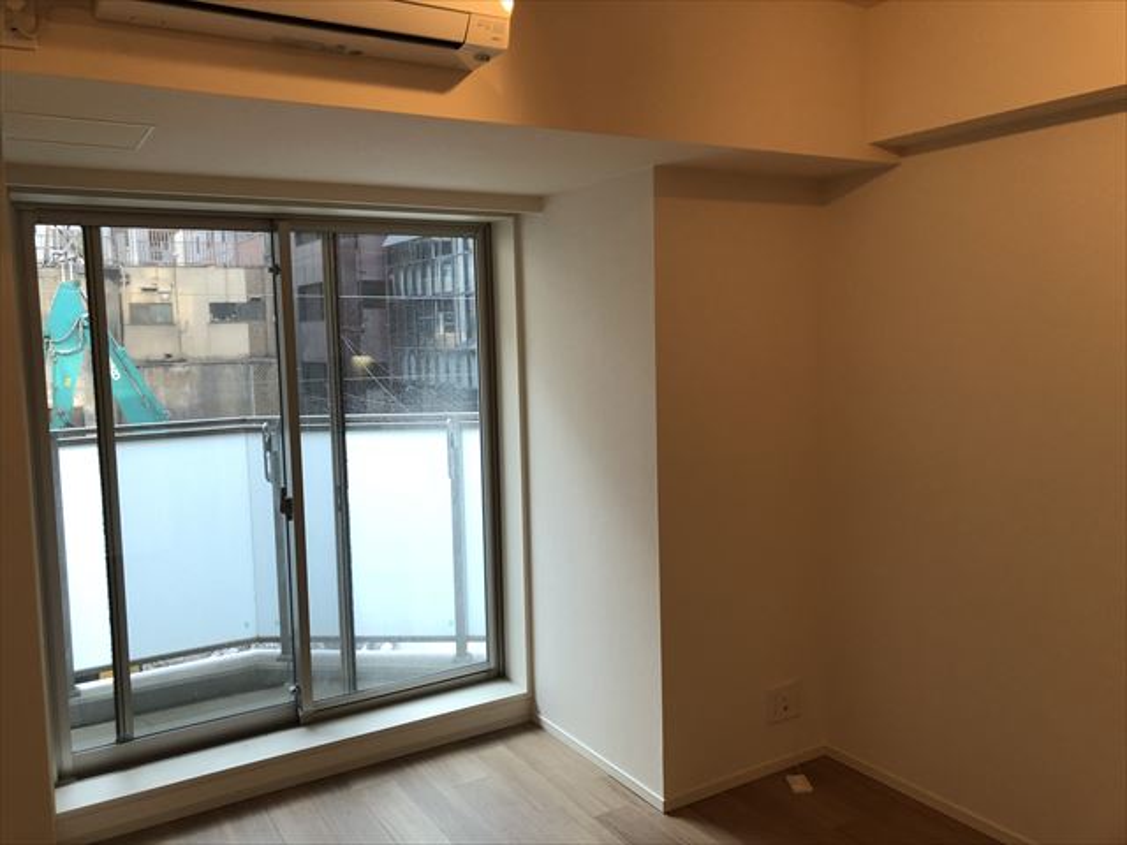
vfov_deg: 49.7
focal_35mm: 28
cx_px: 564
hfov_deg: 63.4
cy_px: 422
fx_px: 912
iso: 25
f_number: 1.8
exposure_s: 1/50
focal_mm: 3.99
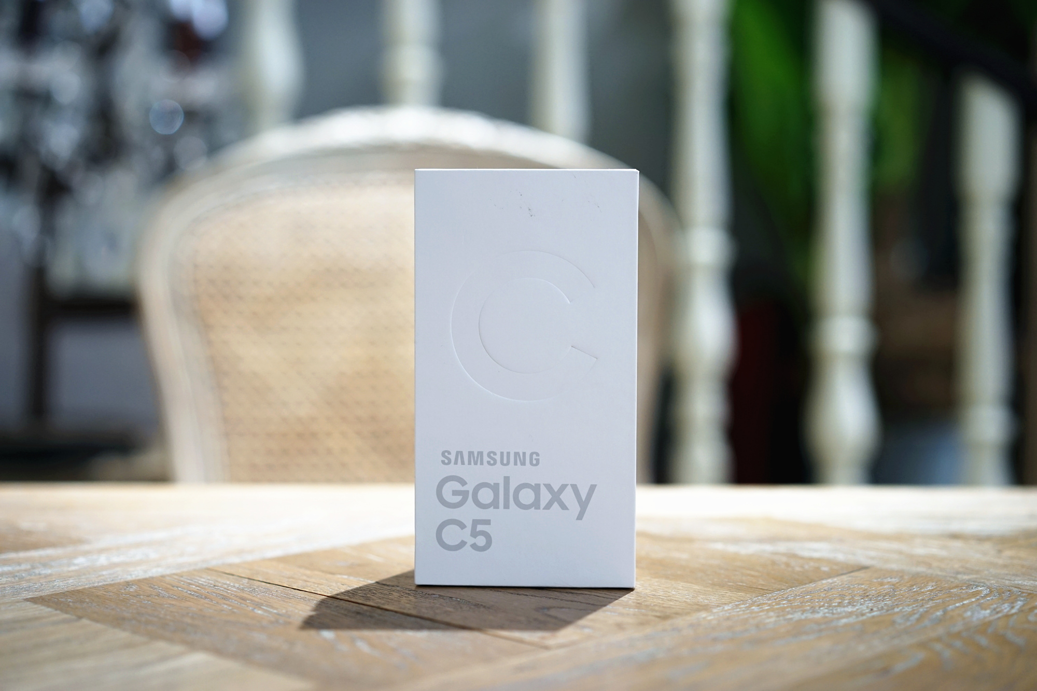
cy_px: 346
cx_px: 518
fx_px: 1584
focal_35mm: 55
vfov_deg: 24.6
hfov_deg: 36.2
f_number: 2.8
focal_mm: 55
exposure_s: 1/60
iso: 800
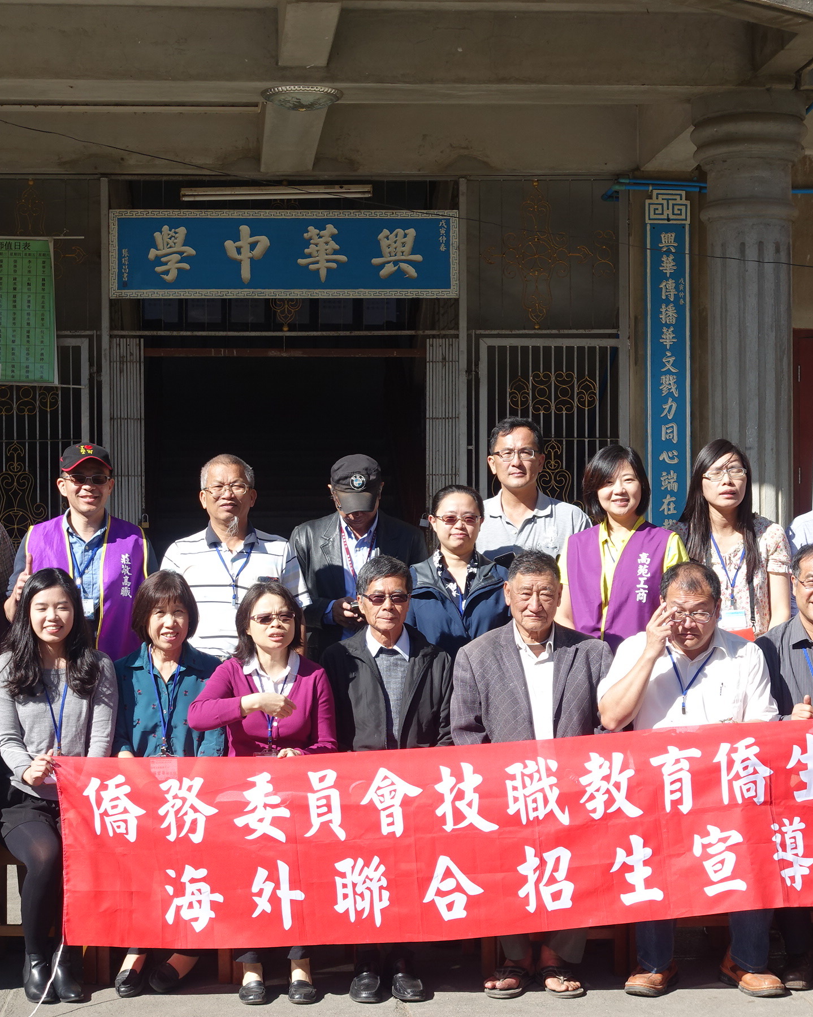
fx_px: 2105
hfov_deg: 21.8
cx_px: 357
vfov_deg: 27.1
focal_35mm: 70
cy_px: 514
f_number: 4
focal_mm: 17.9
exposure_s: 1/640
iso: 125
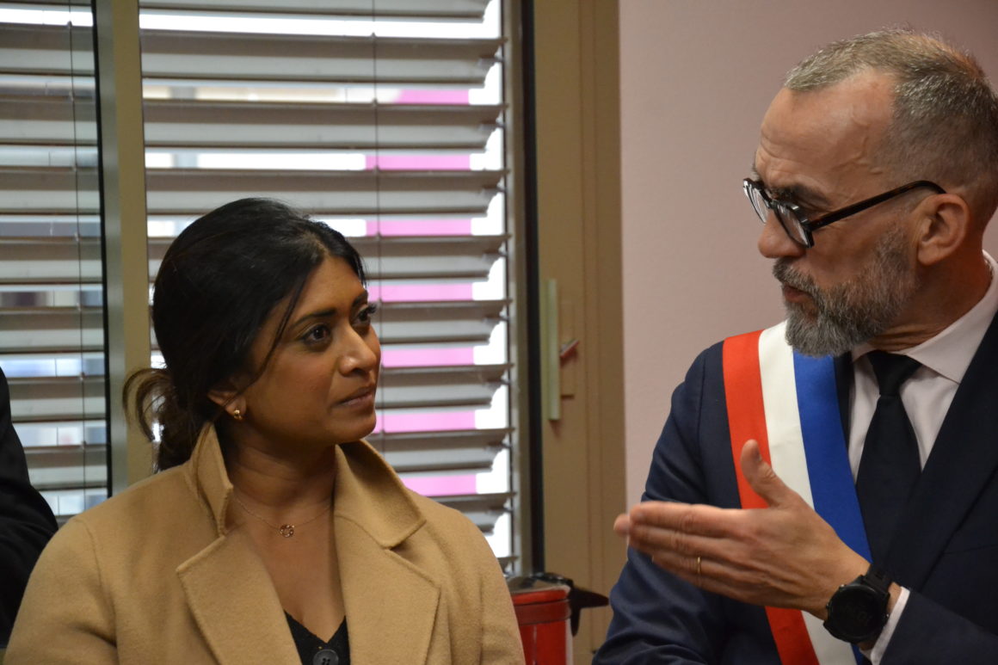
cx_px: 499
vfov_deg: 10.2
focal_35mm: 135
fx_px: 3742
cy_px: 332
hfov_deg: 15.2
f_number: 5.6
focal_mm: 90
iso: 2800
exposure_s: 1/125
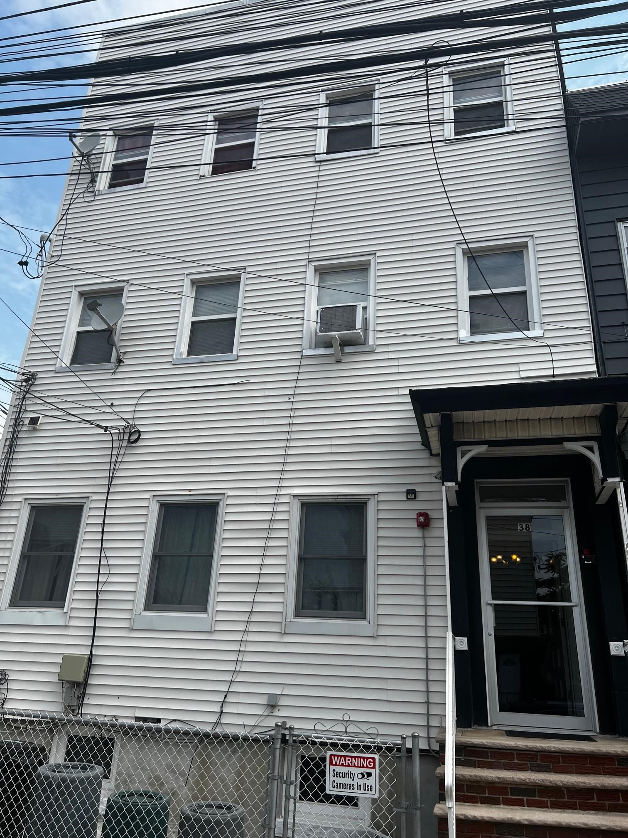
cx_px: 314
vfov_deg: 67.3
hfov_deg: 53.1
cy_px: 419
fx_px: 629
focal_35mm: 26
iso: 50
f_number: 1.5
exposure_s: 1/4274
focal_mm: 5.7
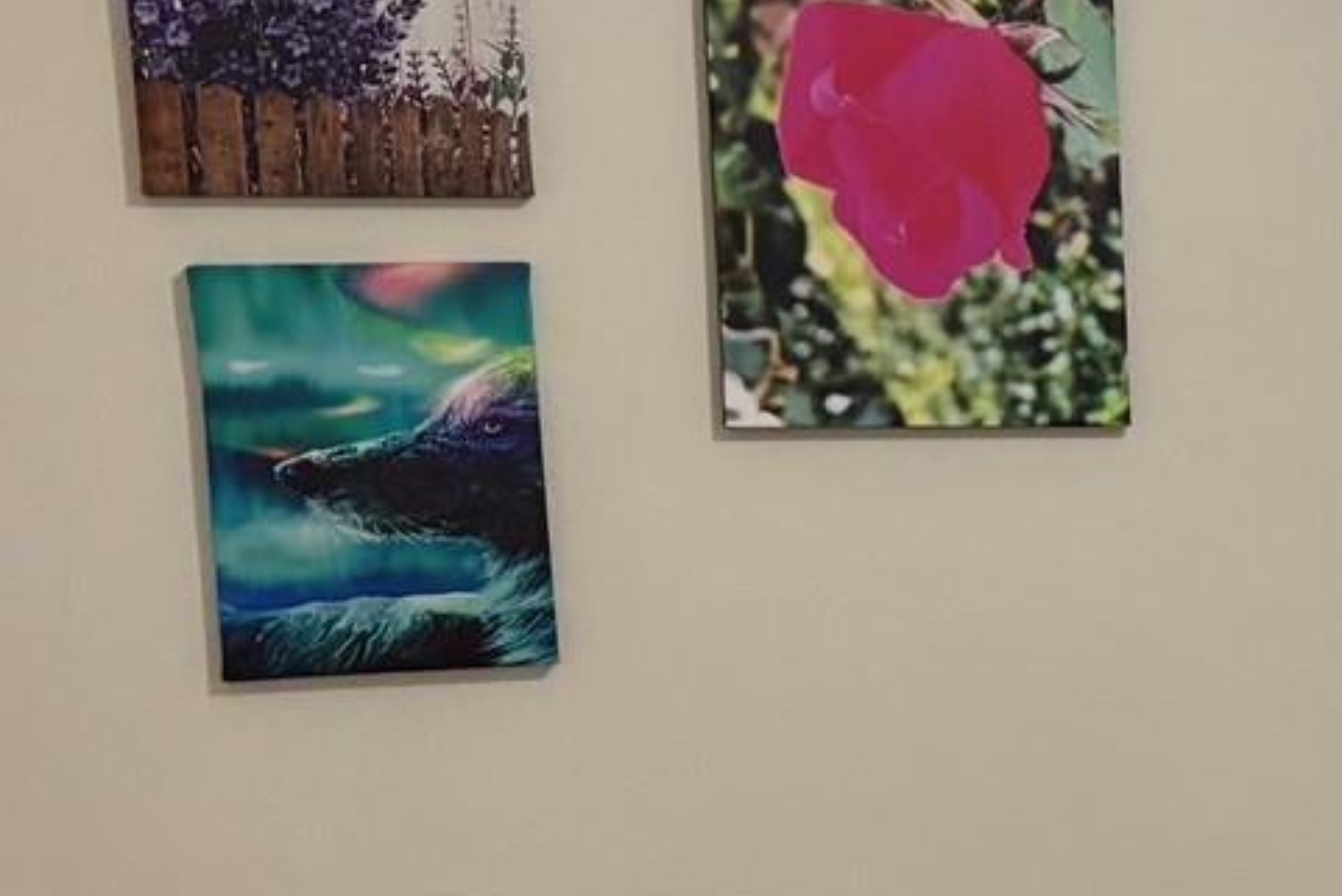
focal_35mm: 83
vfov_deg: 16.3
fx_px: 3095
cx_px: 1830
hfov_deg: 21.6
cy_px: 731
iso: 500
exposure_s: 1/60
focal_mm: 6.76
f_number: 1.78
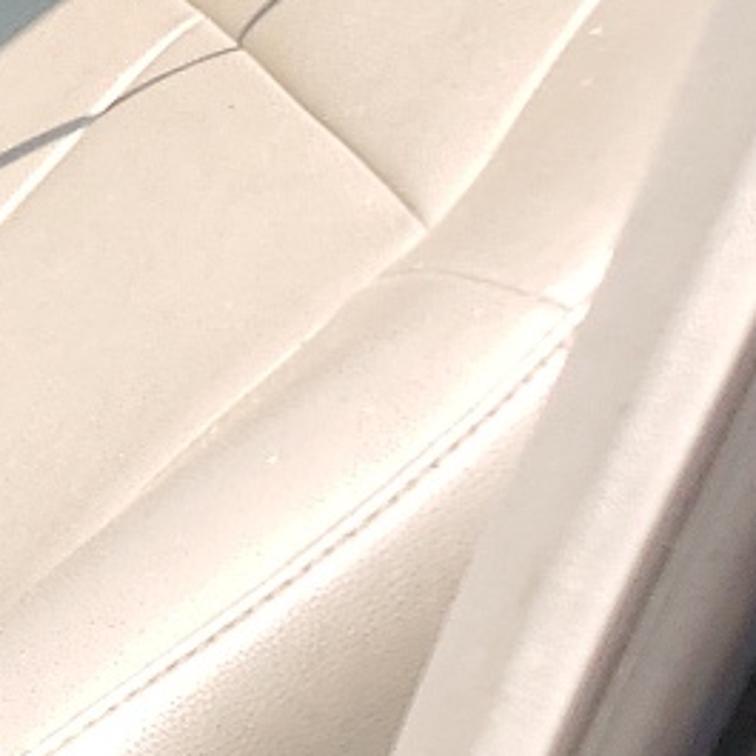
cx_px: -1429
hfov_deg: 9.9
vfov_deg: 12.6
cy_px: 397
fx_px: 3435
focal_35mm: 139
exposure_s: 1/625
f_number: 1.5
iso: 50
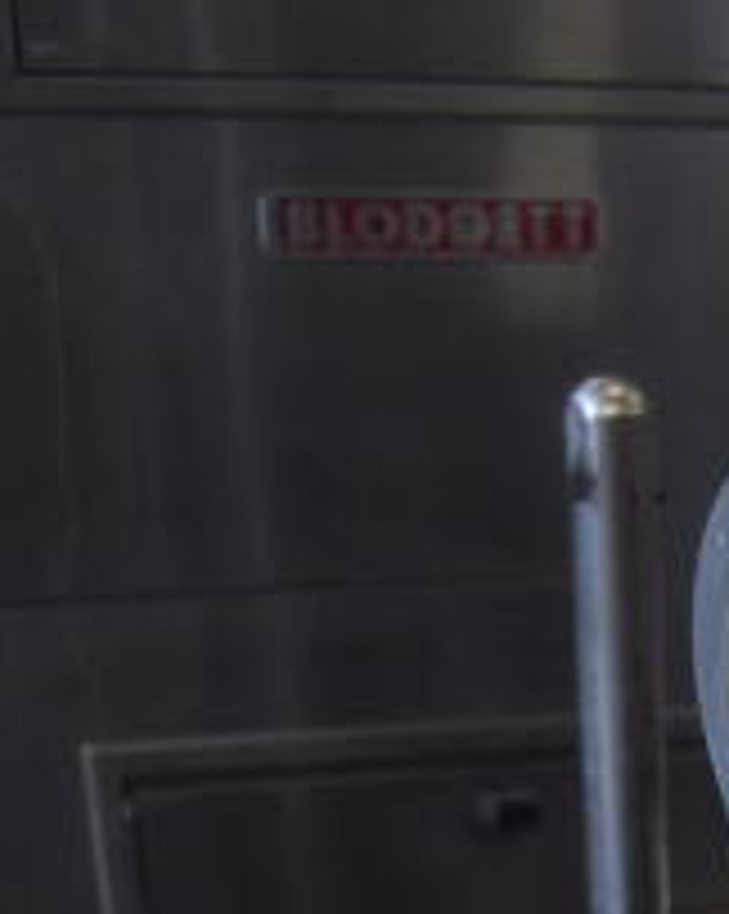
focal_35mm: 114
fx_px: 3079
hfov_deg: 12.3
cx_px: 1359
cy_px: 1929
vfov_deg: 13.8
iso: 640
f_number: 3.5
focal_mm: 18
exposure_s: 1/250
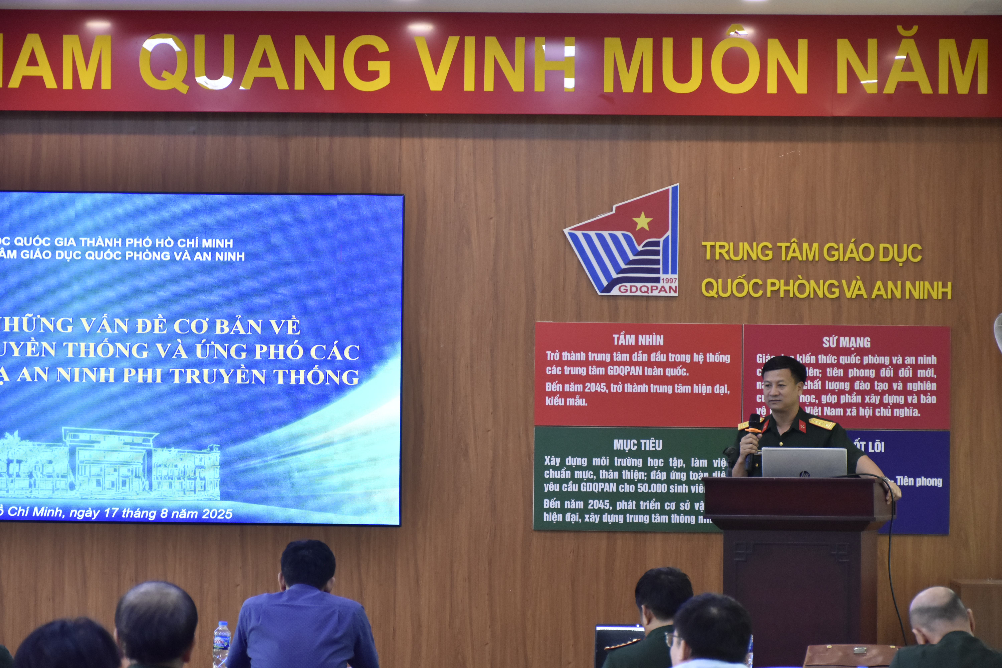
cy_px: 334
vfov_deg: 12.2
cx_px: 501
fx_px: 3131
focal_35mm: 112
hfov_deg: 18.2
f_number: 5
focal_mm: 75
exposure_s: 1/125
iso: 1600
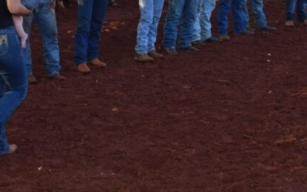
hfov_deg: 18.1
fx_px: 964
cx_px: 160
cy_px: -16
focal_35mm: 115
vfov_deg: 11.2
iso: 140
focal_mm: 31
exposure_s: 1/125
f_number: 5.6
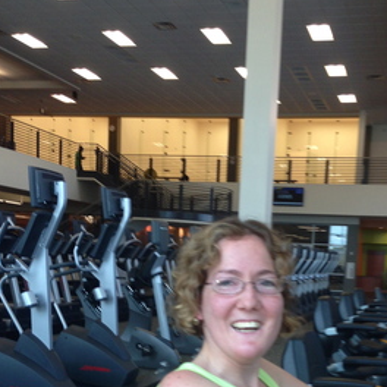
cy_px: 320
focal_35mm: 53
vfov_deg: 31.2
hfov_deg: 32.0
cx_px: 254
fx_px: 670
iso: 64
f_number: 2.4
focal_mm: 4.13
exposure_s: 1/60
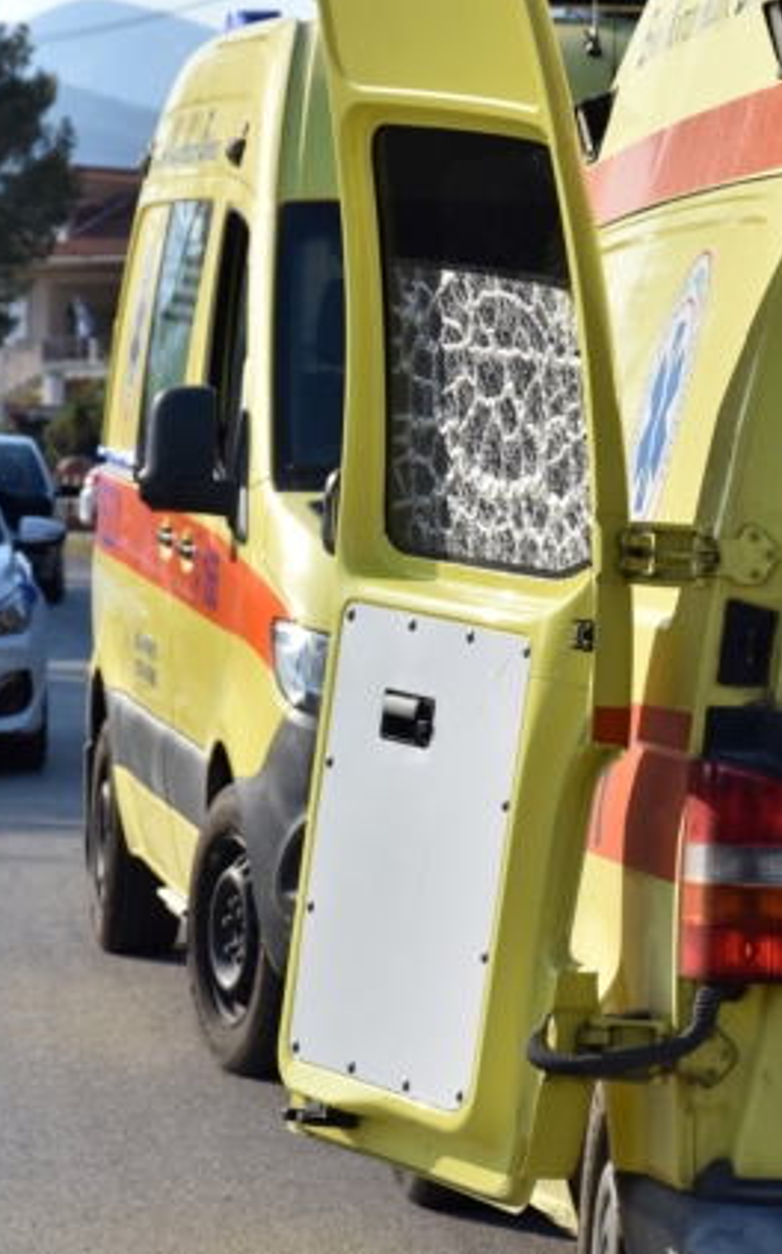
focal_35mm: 185
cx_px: 388
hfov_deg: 7.1
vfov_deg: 11.3
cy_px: 626
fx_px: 6315
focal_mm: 80
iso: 500
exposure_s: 1/1250
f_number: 9
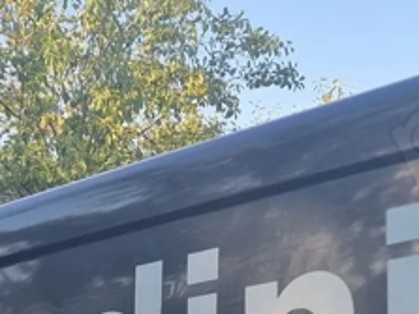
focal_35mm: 103
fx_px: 1246
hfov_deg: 18.2
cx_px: -71
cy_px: 532
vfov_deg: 13.2
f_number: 1.8
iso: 50
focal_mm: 6.4
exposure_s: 1/279
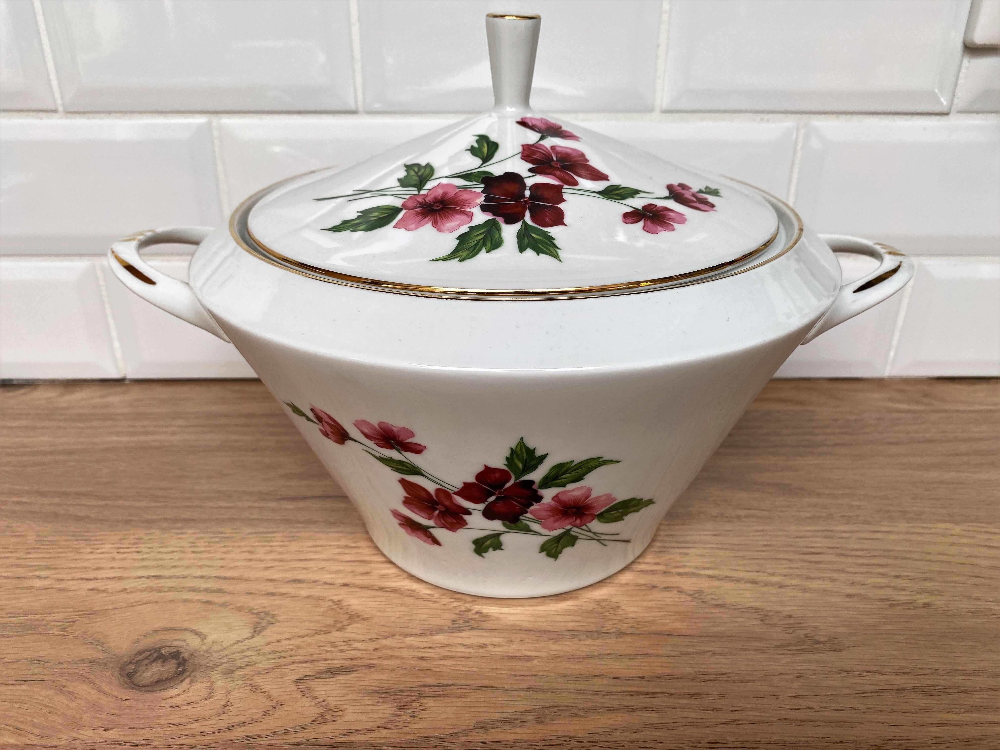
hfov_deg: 67.3
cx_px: 500
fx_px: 751
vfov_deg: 53.1
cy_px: 375
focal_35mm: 26
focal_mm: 4.25
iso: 32
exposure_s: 1/158
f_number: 1.8
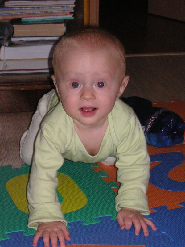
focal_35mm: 96
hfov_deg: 15.4
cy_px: 124
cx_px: 92
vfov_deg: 20.4
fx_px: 684
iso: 160
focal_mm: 15.9
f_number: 4.9
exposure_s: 1/90
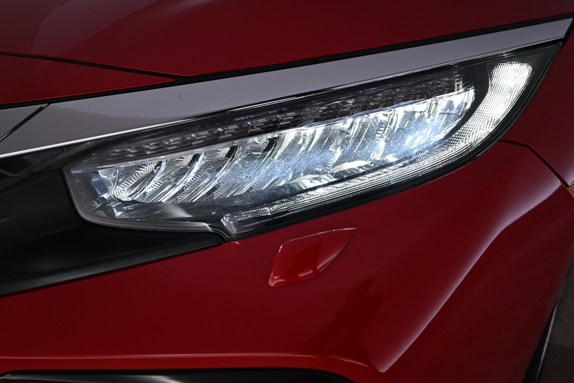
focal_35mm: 29
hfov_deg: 63.7
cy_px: 192
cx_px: 287
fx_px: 462
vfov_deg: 45.0
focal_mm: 29
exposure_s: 1/200
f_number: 4.5
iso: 400
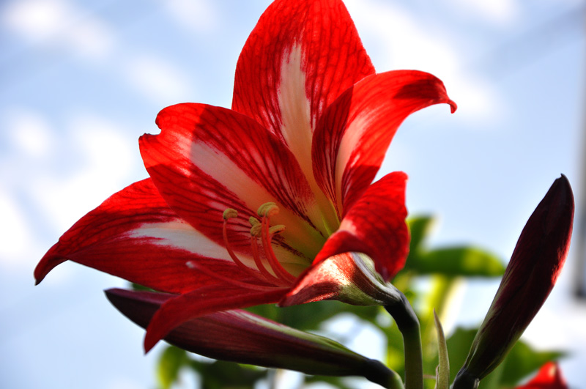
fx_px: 2560
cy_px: 194
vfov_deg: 8.7
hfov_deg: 13.1
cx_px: 293
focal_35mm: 158
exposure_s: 1/640
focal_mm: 105
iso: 560
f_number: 8
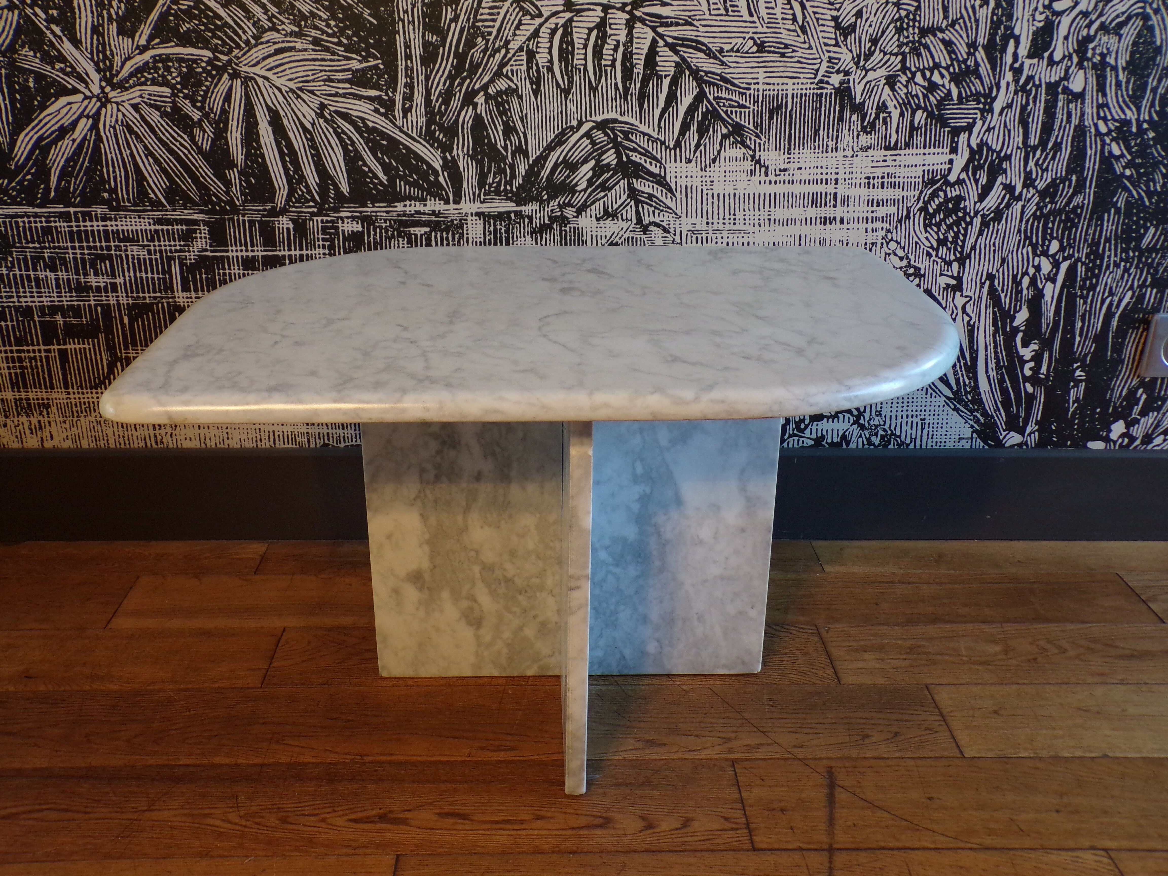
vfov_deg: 44.2
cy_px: 438
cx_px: 584
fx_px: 1080
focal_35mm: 32
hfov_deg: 56.8
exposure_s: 1/27
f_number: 3.2
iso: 200
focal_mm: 5.8
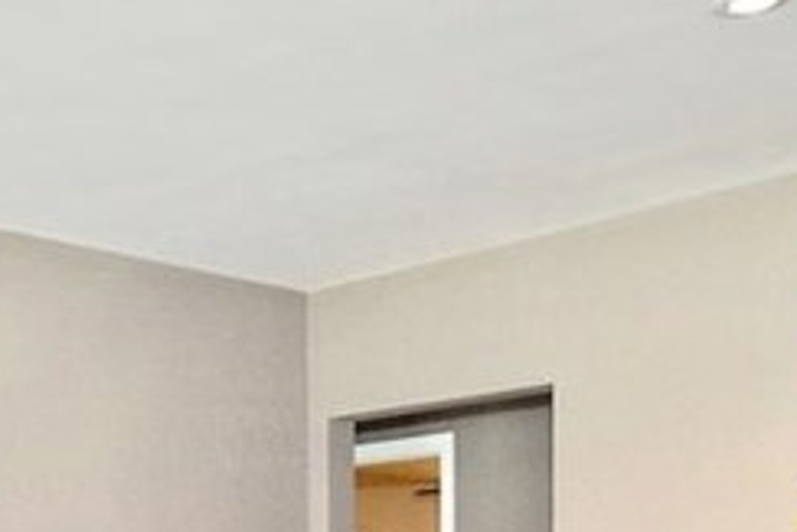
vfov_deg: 20.0
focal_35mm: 63
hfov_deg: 28.0
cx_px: -150
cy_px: 674
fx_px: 1396
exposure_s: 1/125
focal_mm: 10
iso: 320
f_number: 4.5
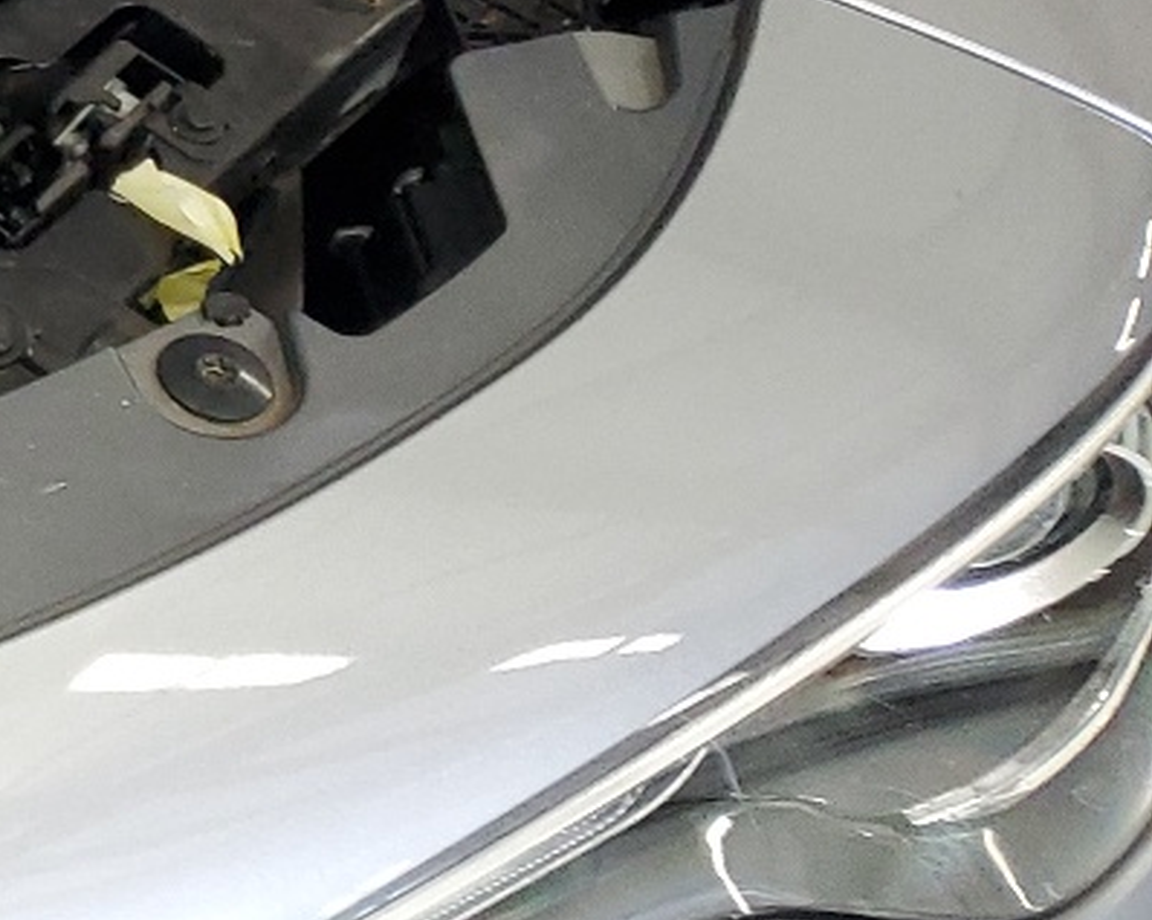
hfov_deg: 15.2
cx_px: -1161
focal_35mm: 102
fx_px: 3476
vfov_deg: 15.0
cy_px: 185
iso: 147
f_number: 1.5
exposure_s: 1/60.2
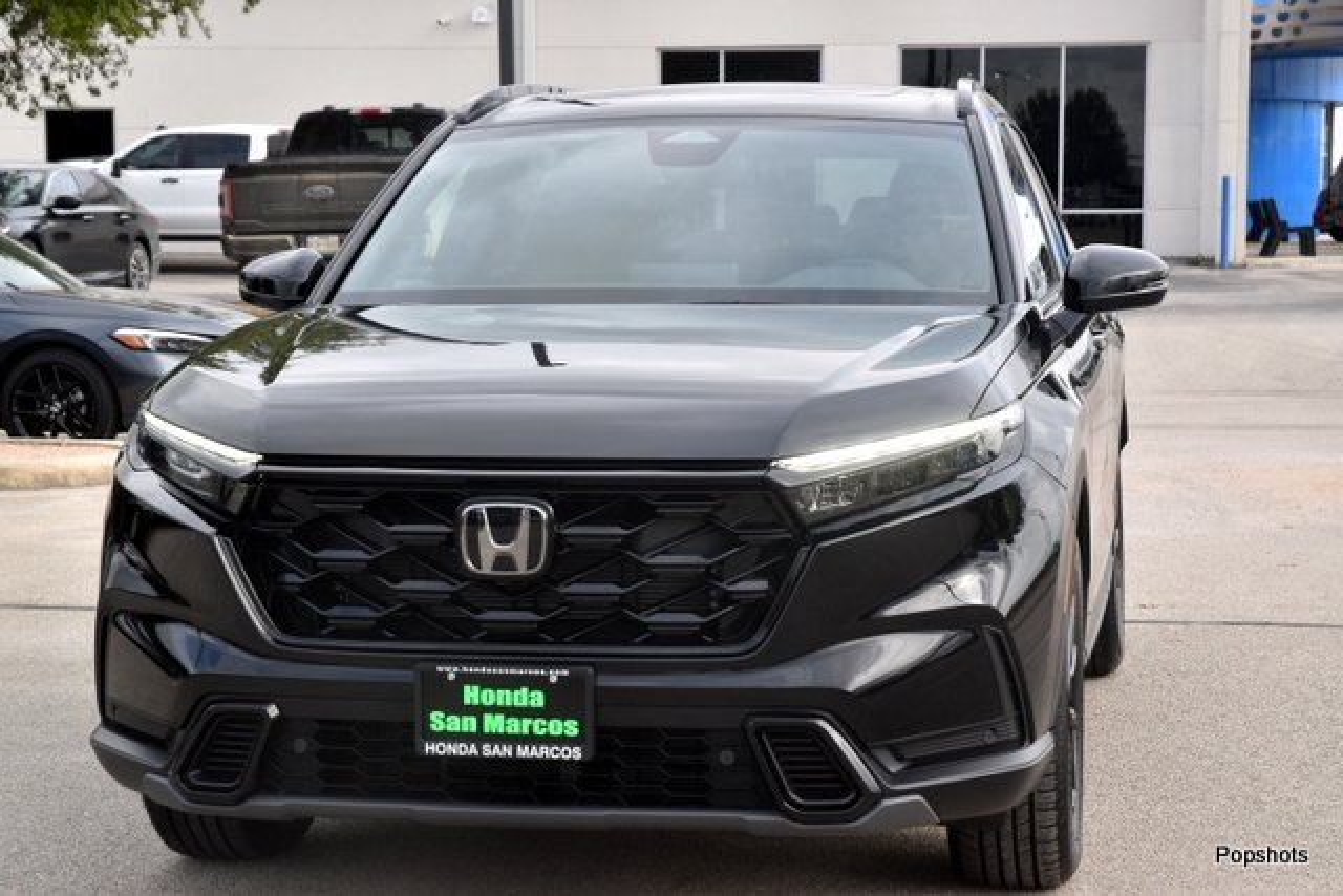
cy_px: 448
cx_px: 672
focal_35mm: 78
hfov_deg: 26.0
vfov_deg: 17.5
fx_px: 2910
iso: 280
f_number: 8
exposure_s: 1/250
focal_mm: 52
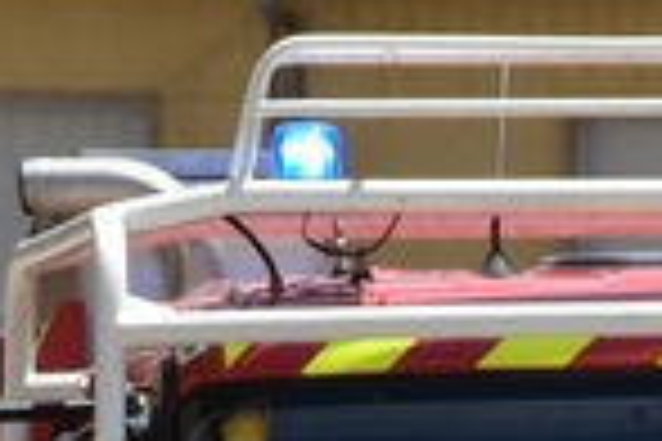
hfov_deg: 2.2
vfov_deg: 1.5
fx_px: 16861
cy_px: 940
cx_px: 563
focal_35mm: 917
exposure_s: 1/640
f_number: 6.3
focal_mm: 100
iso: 200
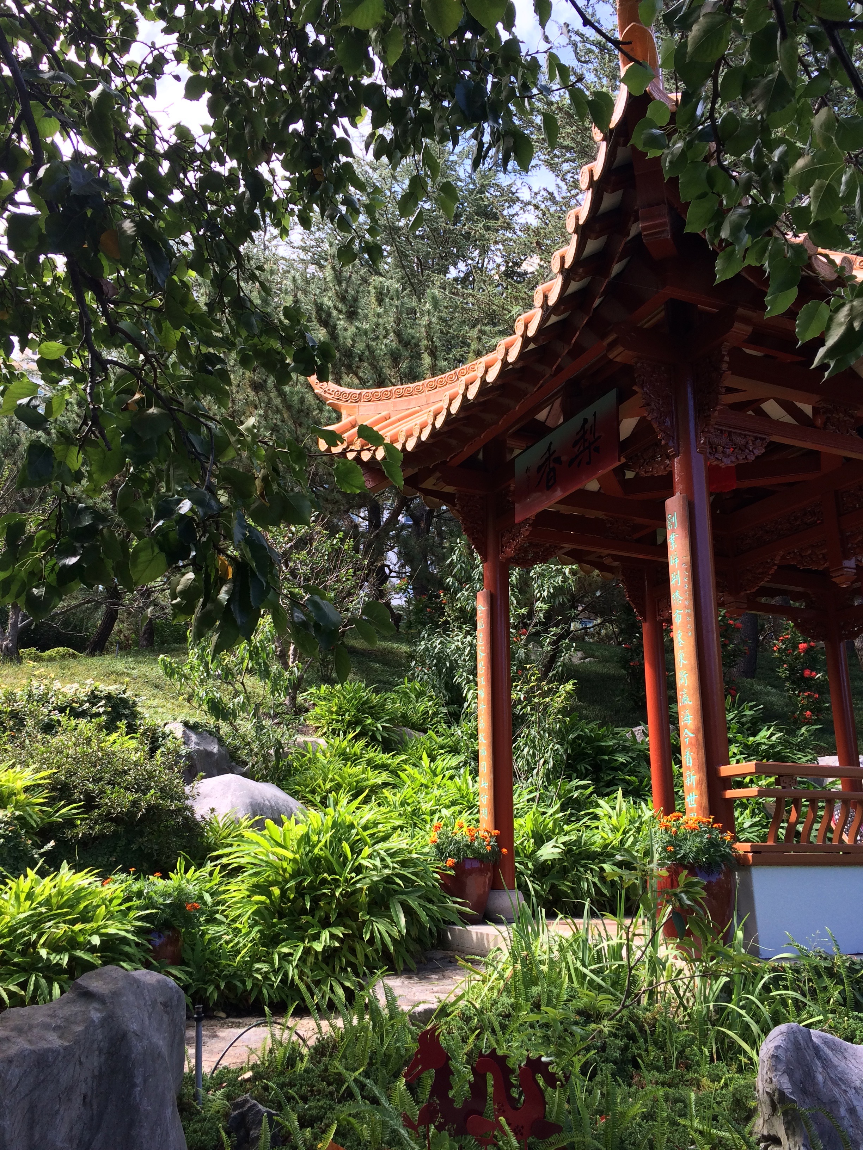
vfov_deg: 61.7
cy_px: 575
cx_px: 432
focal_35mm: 29
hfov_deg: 48.2
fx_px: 964
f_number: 2.2
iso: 32
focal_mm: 4.15
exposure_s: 1/348
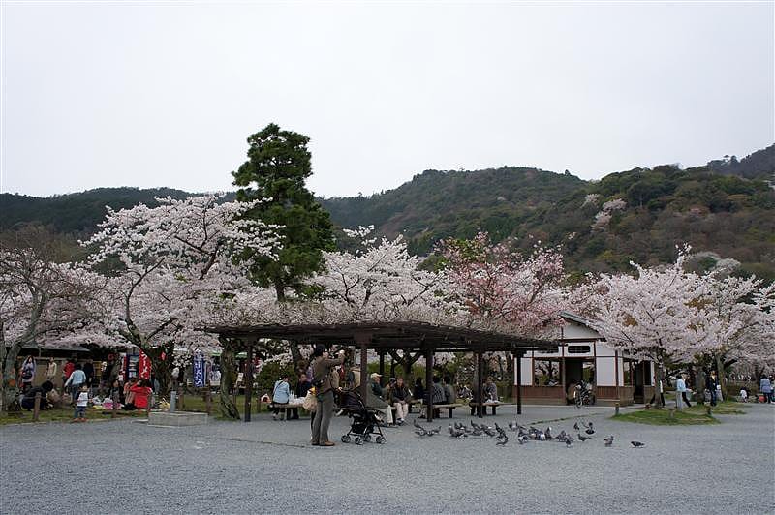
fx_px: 667
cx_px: 388
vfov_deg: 42.3
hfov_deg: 60.3
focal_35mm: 31
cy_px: 258
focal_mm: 21
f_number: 8
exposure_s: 1/250
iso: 200
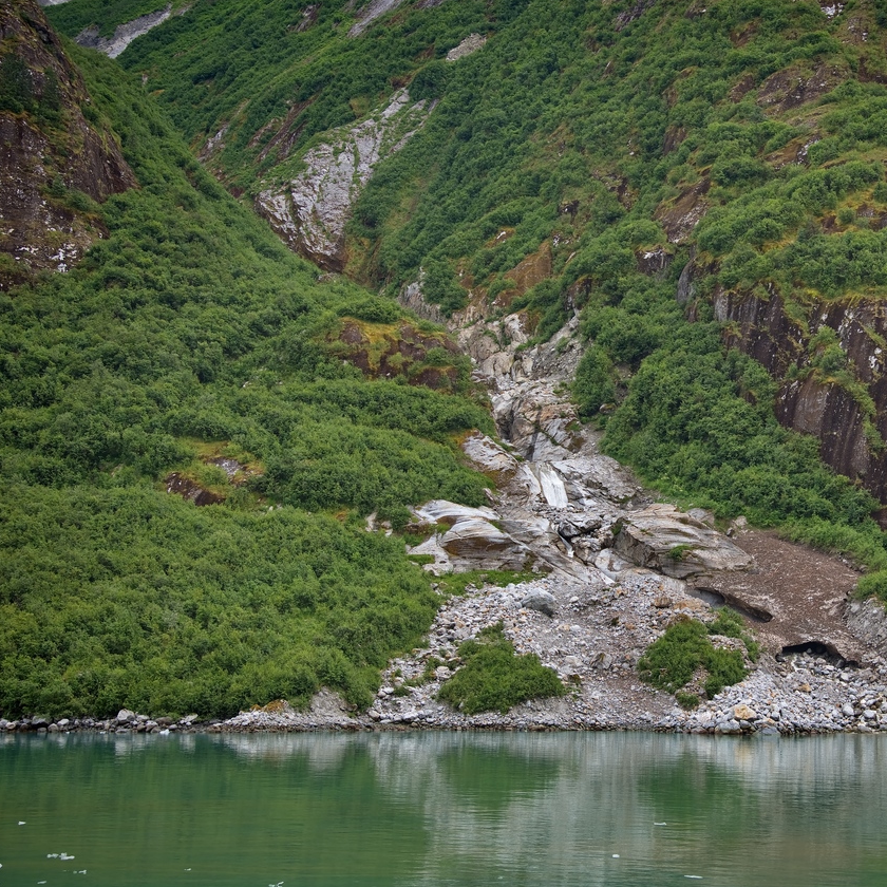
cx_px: 648
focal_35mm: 57
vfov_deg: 30.0
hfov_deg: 29.6
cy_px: 439
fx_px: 1652
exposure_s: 1/125
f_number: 5.6
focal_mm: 44
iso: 100
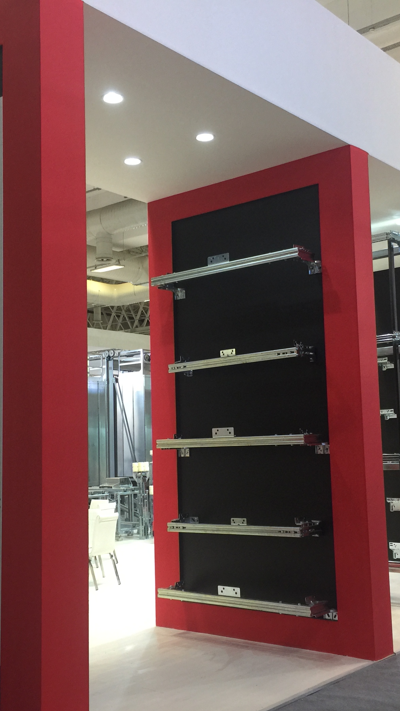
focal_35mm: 43
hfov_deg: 27.7
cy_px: 362
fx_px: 811
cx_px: 182
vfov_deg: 47.4
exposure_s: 1/33
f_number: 2.2
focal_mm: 4.15
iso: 64
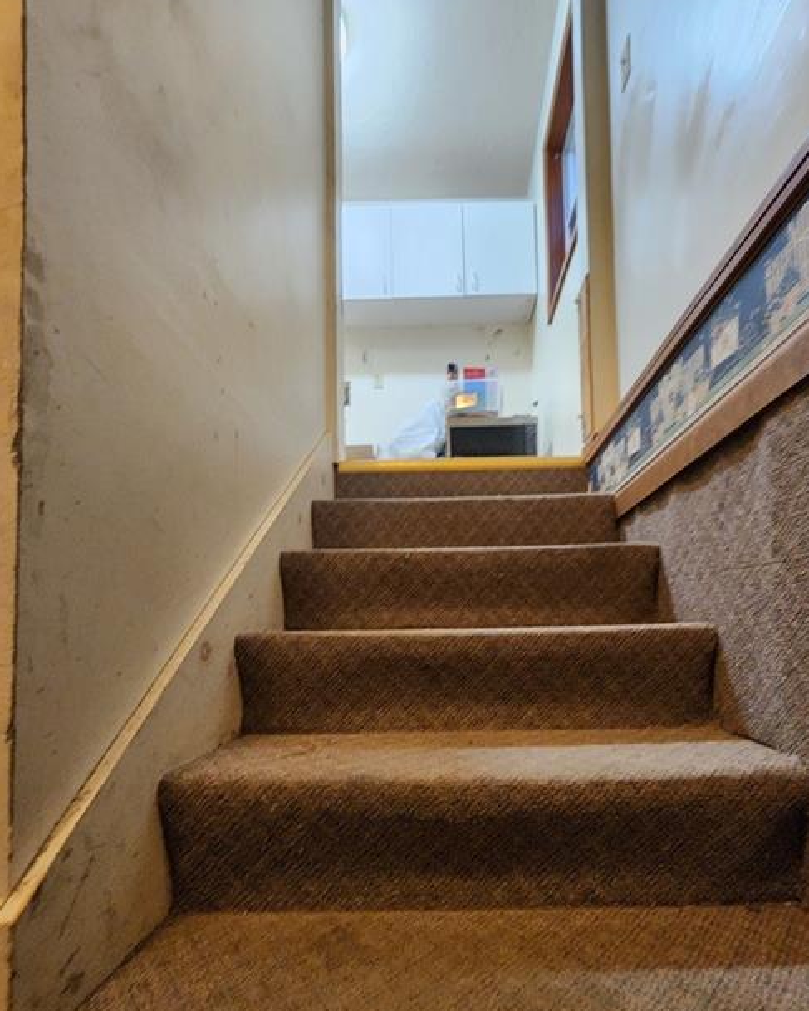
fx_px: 479
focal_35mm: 16
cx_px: 445
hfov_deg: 80.1
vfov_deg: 91.5
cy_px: 624
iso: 640
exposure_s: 1/30
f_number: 2.2
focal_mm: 2.2
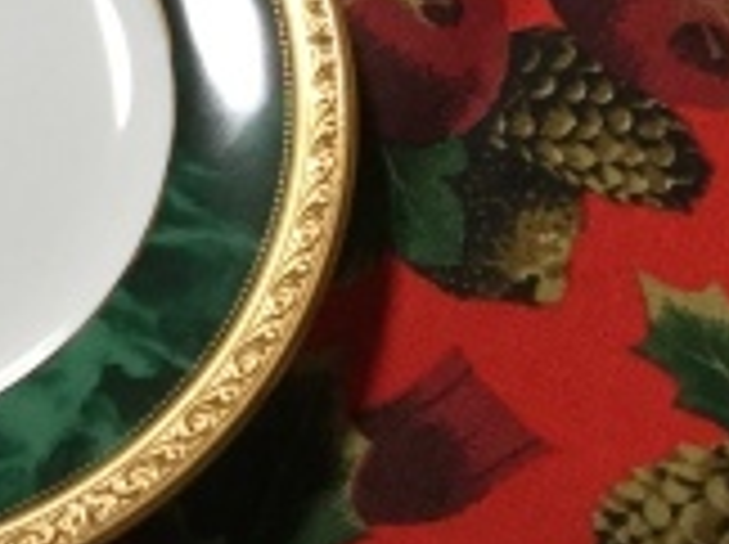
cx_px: -191
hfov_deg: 15.5
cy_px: -407
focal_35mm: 122
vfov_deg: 11.3
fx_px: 2565
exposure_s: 1/30
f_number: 2.4
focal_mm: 3.3
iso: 100
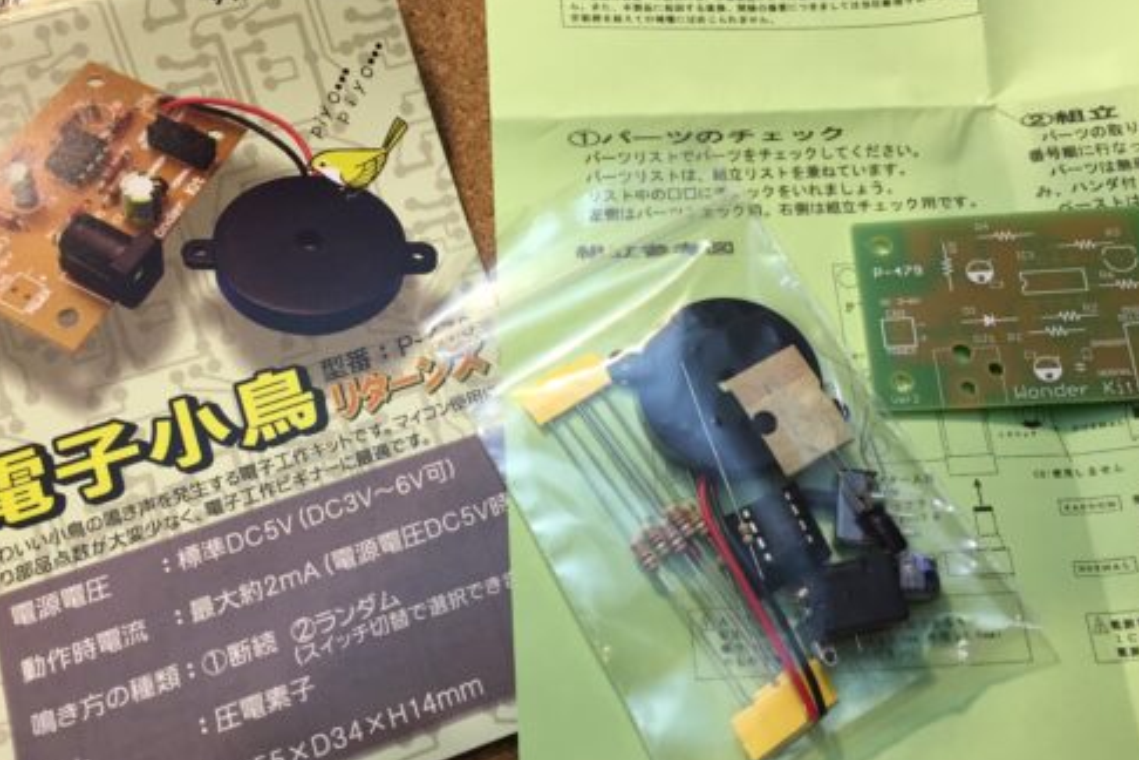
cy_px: 374
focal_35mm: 31
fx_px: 981
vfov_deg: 42.3
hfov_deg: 60.3
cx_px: 560
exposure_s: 1/33
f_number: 2.2
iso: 50
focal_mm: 4.15
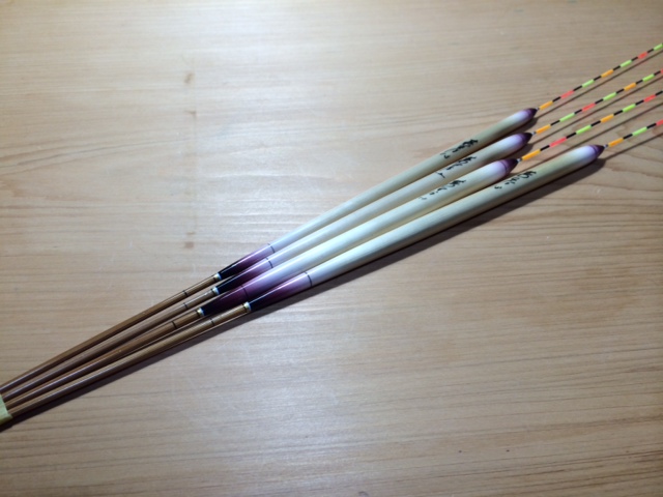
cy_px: 248
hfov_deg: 60.0
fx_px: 575
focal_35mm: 30
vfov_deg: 46.8
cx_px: 332
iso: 40
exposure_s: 1/60
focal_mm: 4.12
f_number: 2.2
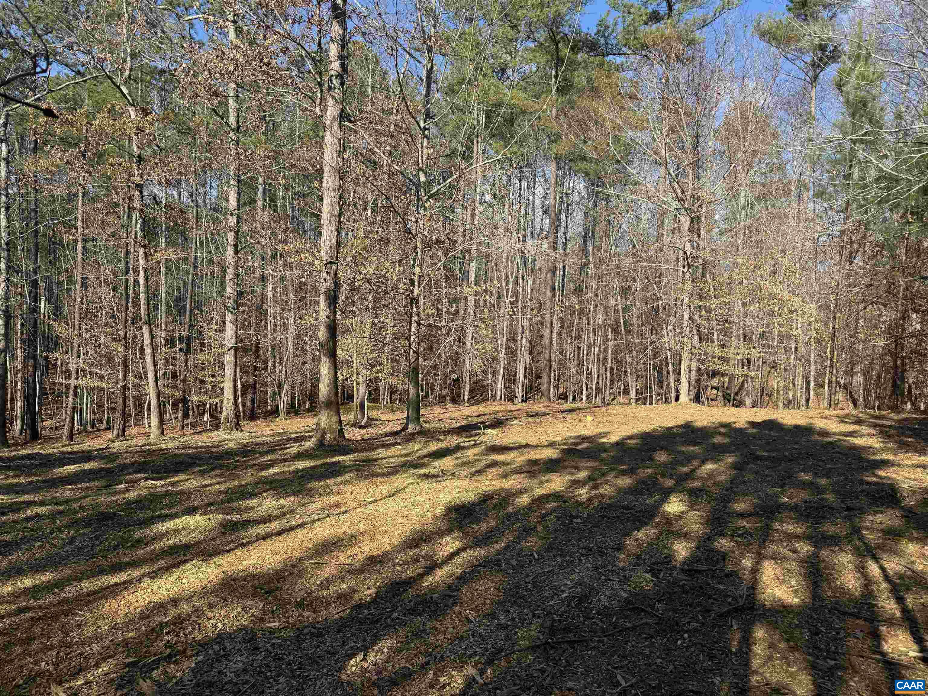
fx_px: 643
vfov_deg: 56.8
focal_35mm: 24
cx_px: 464
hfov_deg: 71.6
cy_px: 348
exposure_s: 1/2415
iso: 80
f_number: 1.78
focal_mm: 6.76
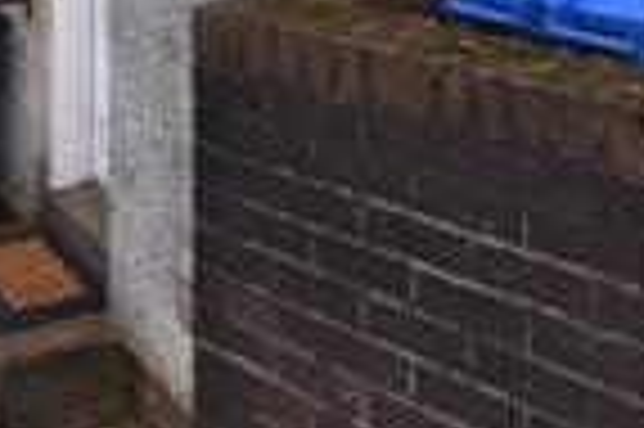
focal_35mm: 69
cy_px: -426
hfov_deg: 29.2
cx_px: 279
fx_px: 1233
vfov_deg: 15.6
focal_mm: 10
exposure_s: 1/250
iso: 100
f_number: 8
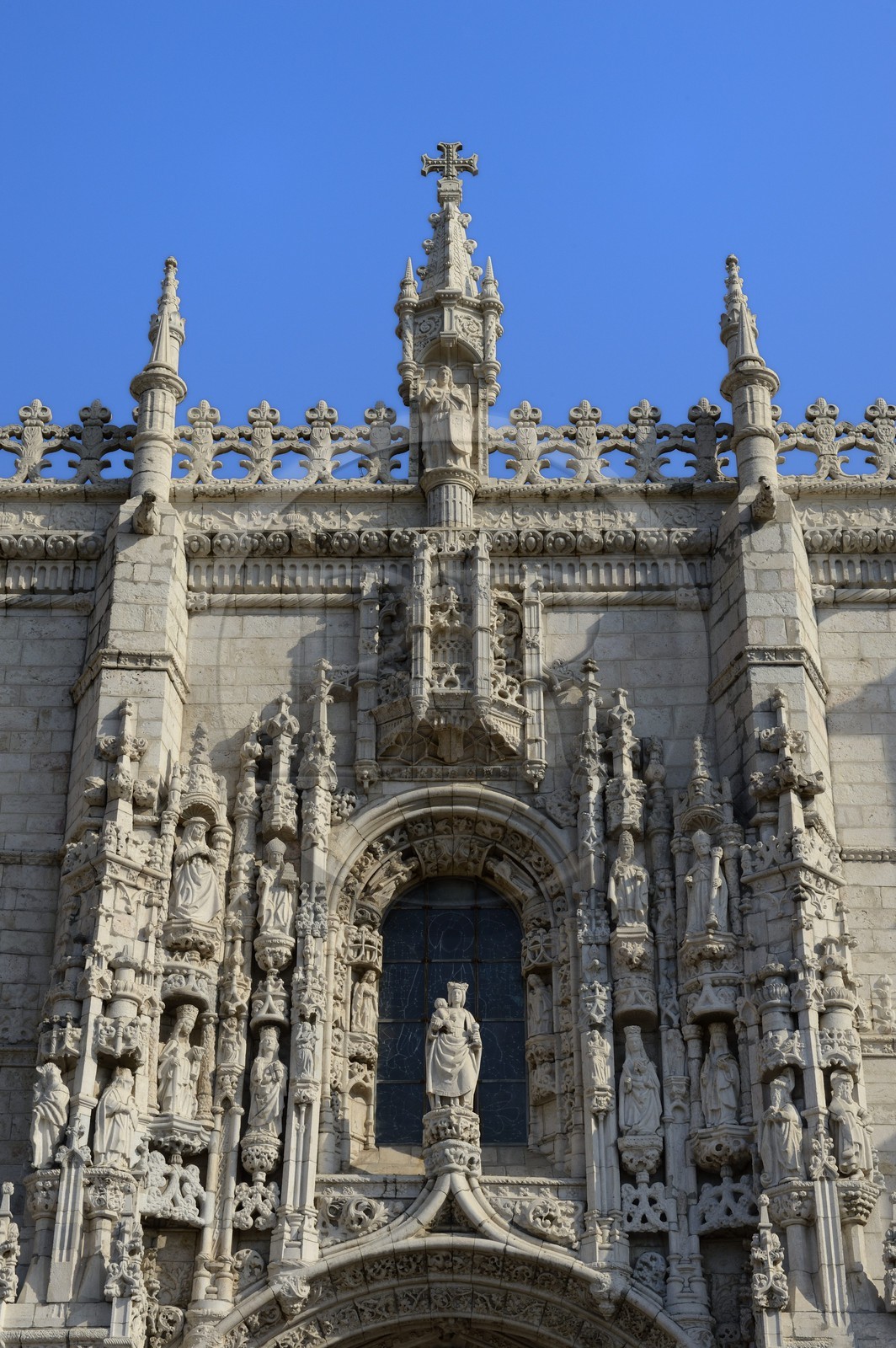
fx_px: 2319
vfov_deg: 32.4
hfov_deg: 21.9
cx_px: 448
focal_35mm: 62
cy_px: 674
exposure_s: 1/250
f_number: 16
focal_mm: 62
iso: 200
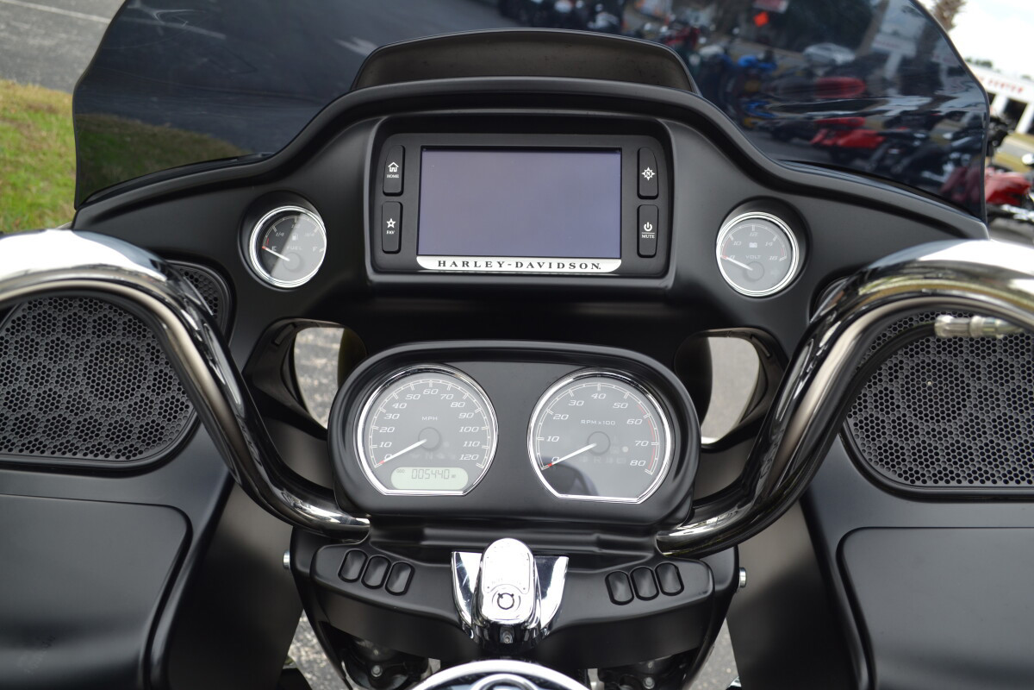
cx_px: 517
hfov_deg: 61.9
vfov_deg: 43.6
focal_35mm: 30
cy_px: 345
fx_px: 862
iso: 100
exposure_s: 1/125
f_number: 5.6
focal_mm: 20
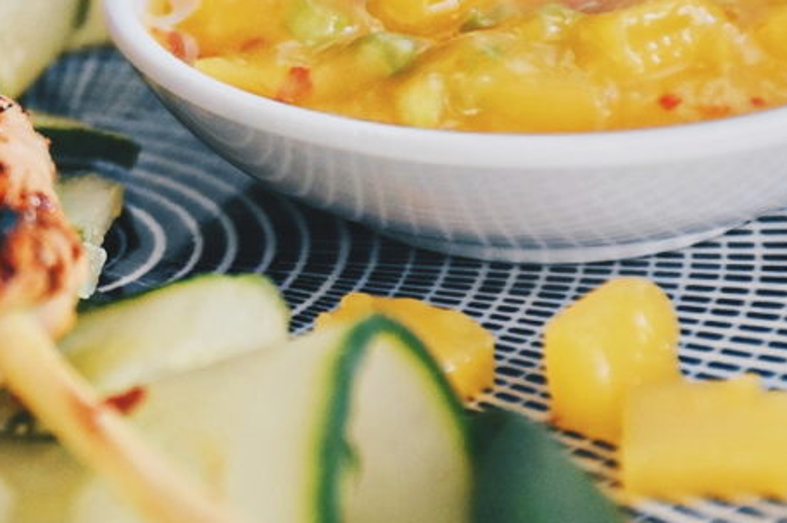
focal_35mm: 391
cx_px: -33
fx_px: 8538
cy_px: 104
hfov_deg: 5.3
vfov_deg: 3.5
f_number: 5.6
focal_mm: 116
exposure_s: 1/125
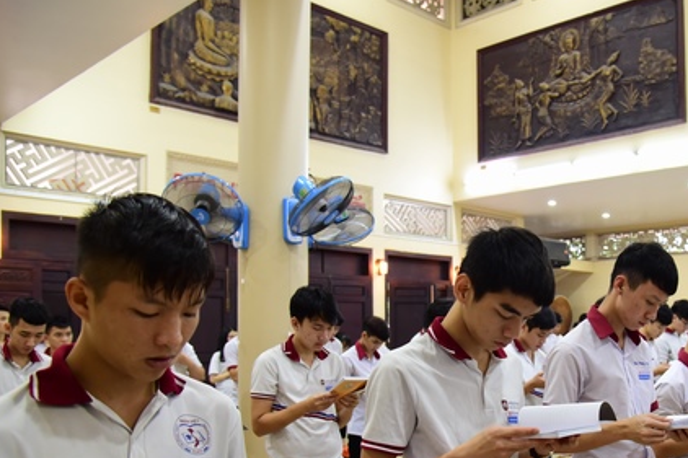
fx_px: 707
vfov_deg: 35.2
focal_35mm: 37
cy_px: 337
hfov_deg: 49.9
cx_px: 510
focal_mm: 24
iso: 2000
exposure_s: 1/30
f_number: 4
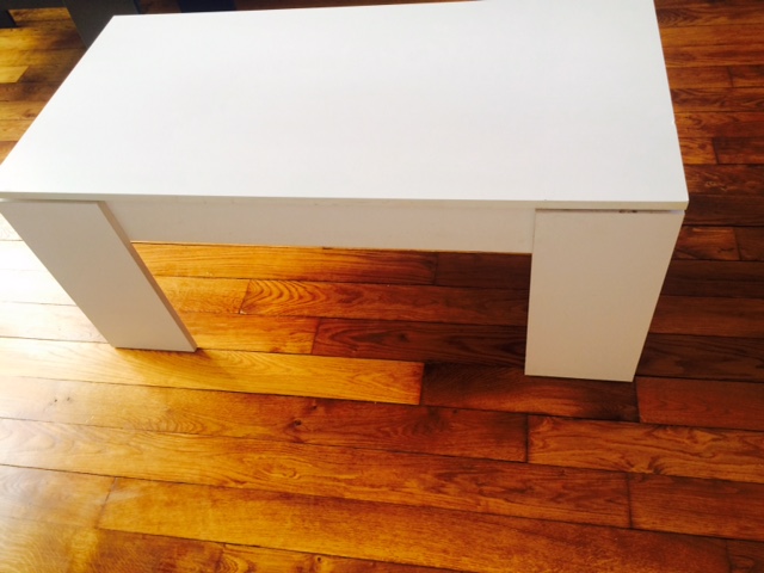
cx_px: 382
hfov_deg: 61.7
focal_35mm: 29
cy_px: 286
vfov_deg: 48.2
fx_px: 640
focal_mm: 4.15
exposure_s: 1/40
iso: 40
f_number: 2.2
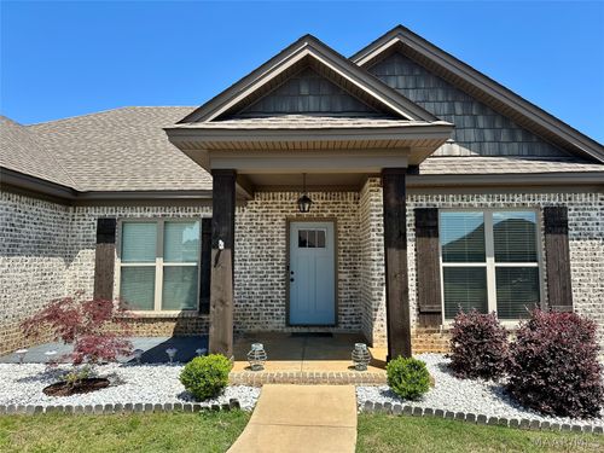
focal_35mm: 24
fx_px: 419
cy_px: 226
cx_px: 302
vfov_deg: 56.8
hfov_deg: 71.6
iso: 80
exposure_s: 1/2967
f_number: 1.78
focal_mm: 6.86
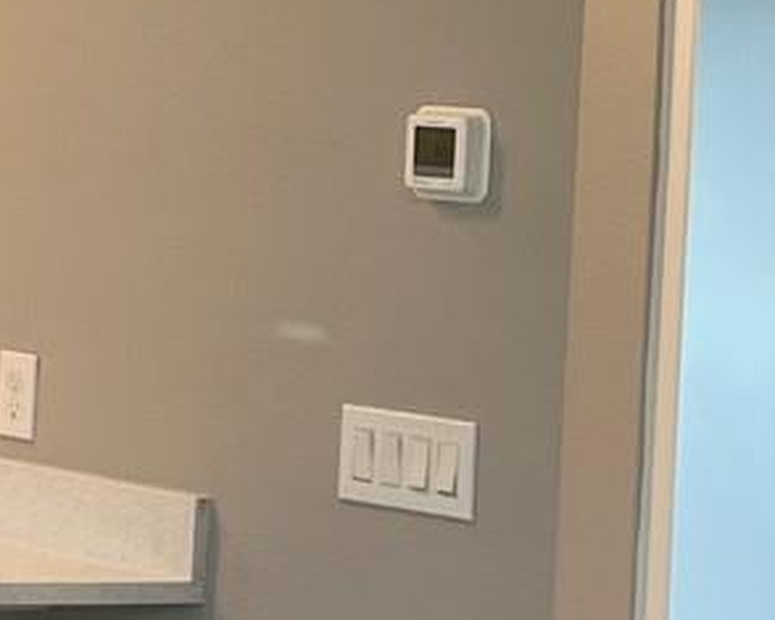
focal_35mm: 138
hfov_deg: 13.0
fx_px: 3164
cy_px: -230
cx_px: -469
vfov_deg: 10.9
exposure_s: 1/60
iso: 80
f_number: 1.6
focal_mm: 5.1
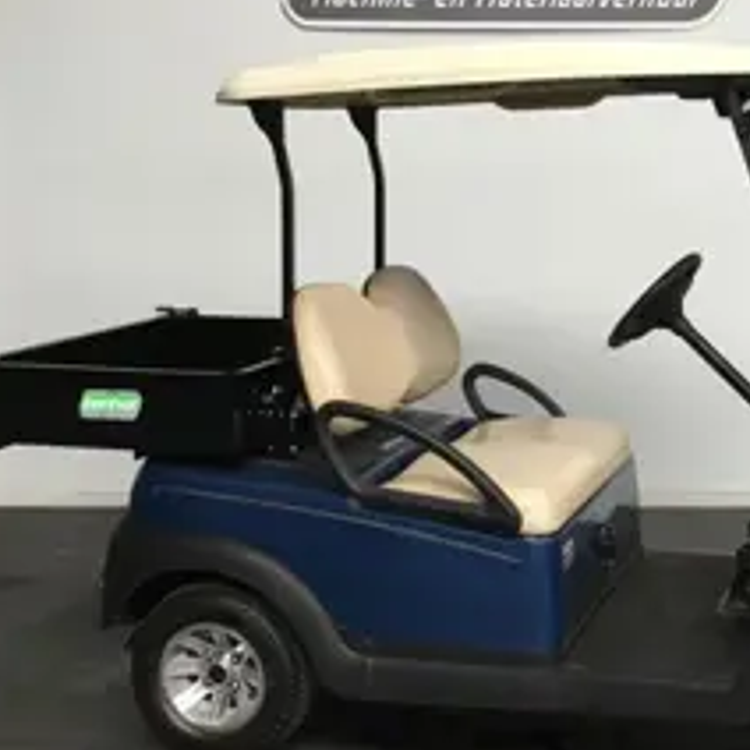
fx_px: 1520
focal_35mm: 62
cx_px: 545
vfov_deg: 27.7
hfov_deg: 27.4
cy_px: 389
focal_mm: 3.3
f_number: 2.4
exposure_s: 1/33
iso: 80
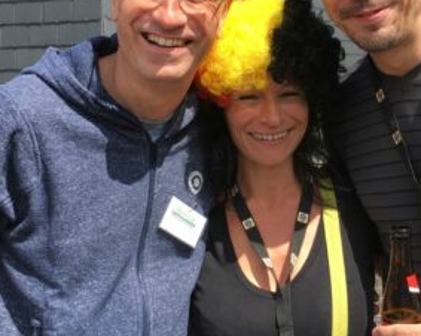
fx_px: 747
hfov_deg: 31.2
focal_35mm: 60
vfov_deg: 25.1
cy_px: 91
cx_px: 289
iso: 25
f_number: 2.2
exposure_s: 1/836
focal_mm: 4.15
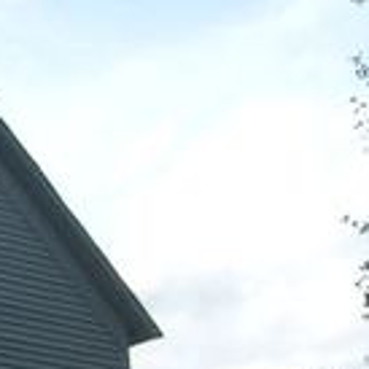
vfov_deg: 14.5
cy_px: 259
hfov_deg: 13.4
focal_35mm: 120
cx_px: -246
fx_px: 1447
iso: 80
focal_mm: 5.8
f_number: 7.1
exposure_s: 1/180
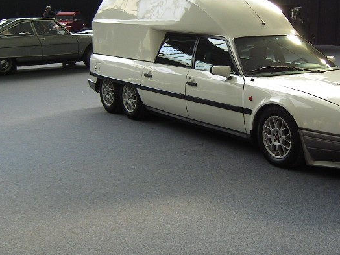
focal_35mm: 55
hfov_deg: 34.5
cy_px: 99
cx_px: 237
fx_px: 540
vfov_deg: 26.5
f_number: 2.8
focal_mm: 5.6
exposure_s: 1/86.4
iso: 50
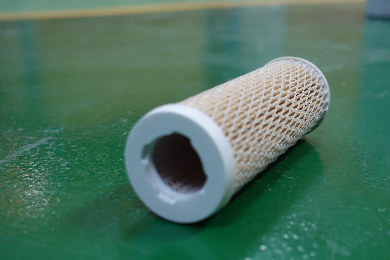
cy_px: 144
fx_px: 574
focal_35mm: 53
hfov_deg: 37.5
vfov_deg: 25.5
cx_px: 206
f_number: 2.8
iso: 800
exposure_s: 1/25
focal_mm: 17.06
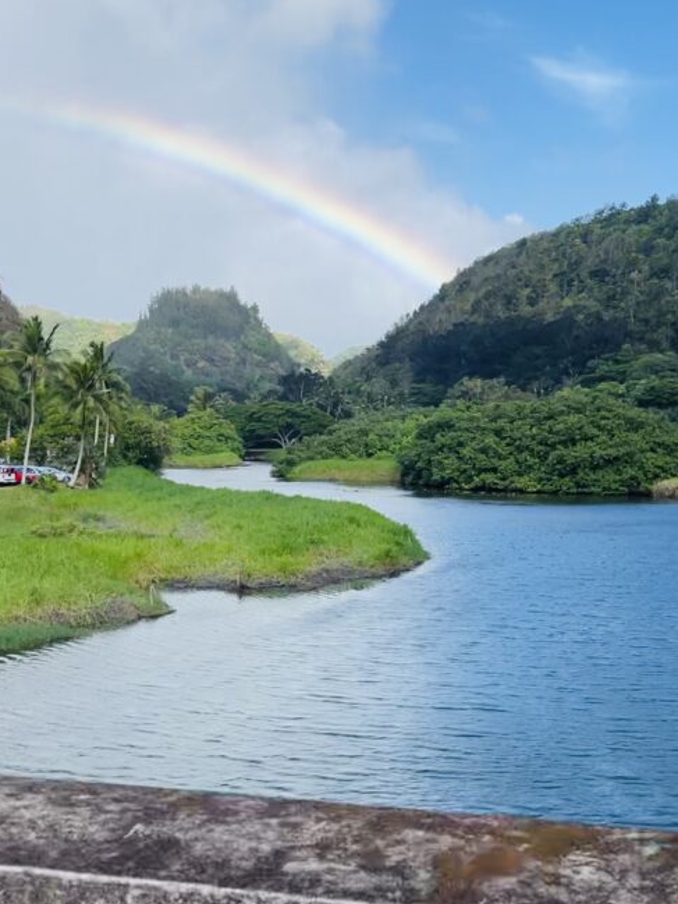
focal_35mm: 41
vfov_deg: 45.7
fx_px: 1070
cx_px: 347
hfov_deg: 35.1
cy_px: 422
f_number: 1.6
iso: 32
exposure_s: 1/3257
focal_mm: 5.1
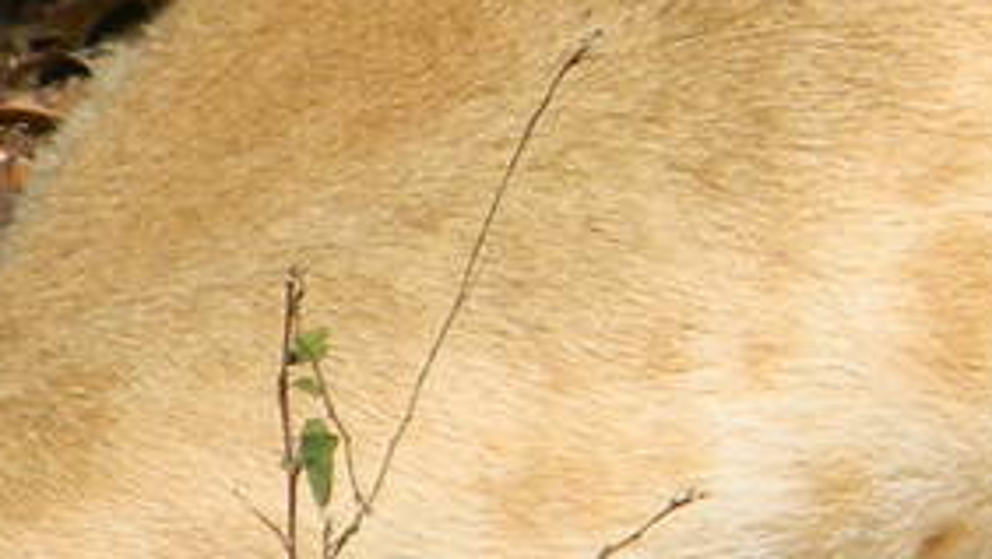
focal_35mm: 2557
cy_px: 53
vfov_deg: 0.5
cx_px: 1857
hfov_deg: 0.8
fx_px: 67297
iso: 80
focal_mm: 75
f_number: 5.4
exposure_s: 1/454
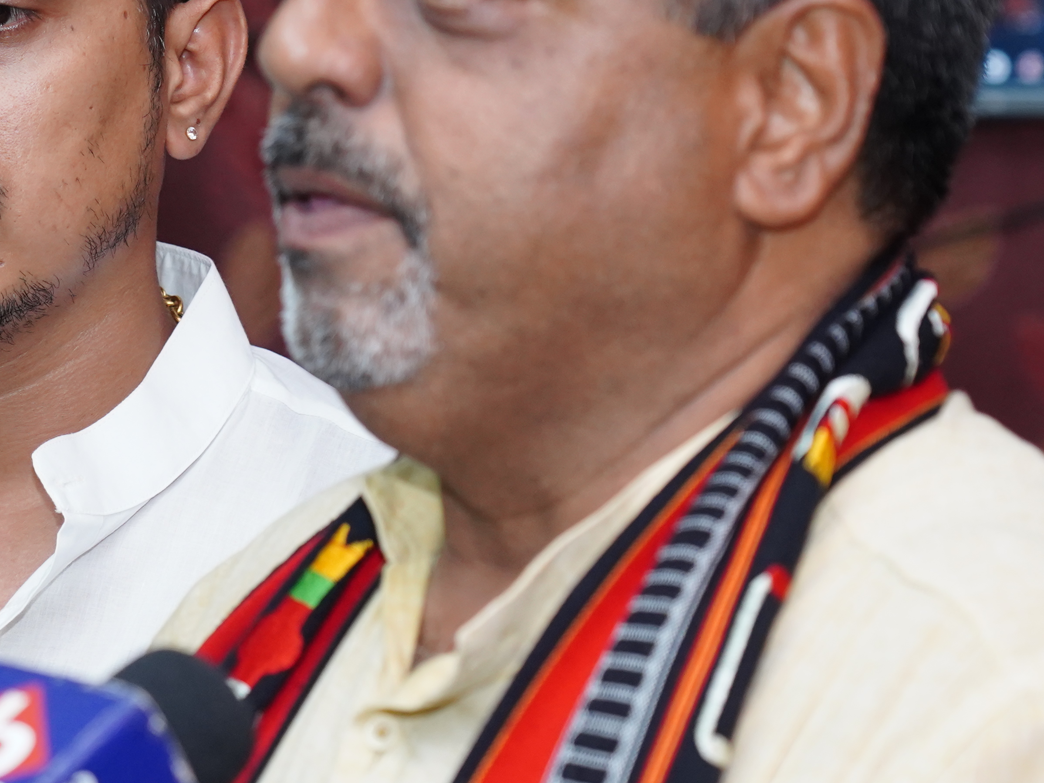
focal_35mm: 231
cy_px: 263
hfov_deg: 8.6
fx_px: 6967
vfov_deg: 6.4
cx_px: 197
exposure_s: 1/125
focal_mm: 96
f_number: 5.6
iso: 2000
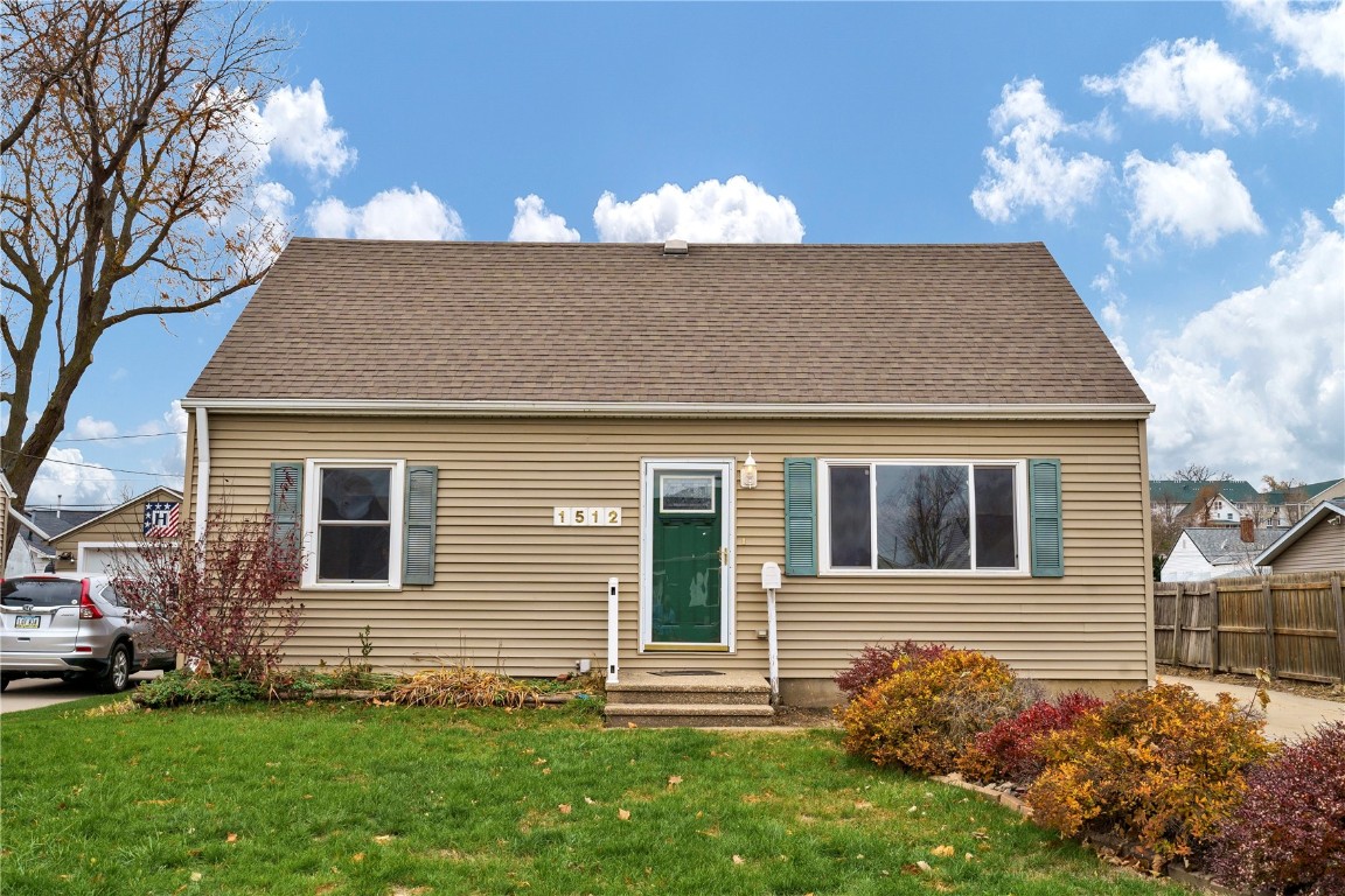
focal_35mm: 35
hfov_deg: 54.4
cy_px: 448
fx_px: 1308
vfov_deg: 37.9
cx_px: 672
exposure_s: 1/200
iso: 500
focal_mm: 35
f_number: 9
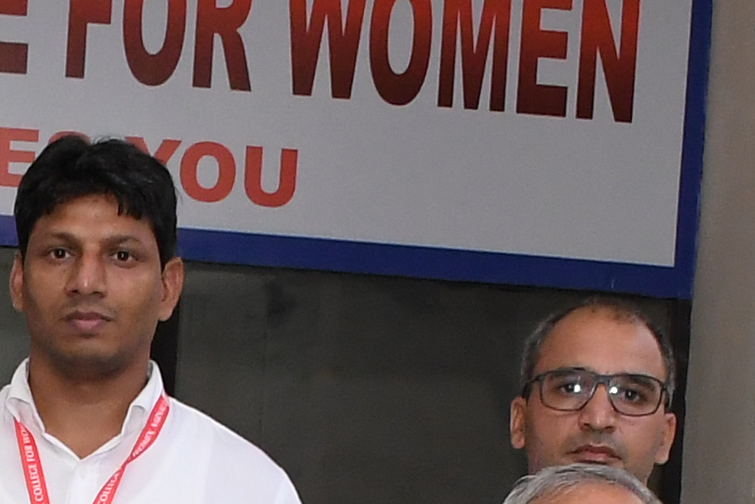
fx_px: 4048
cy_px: 1246
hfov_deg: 10.5
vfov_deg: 6.7
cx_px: -44
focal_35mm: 193
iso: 1600
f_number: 6.3
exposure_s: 1/125
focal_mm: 20
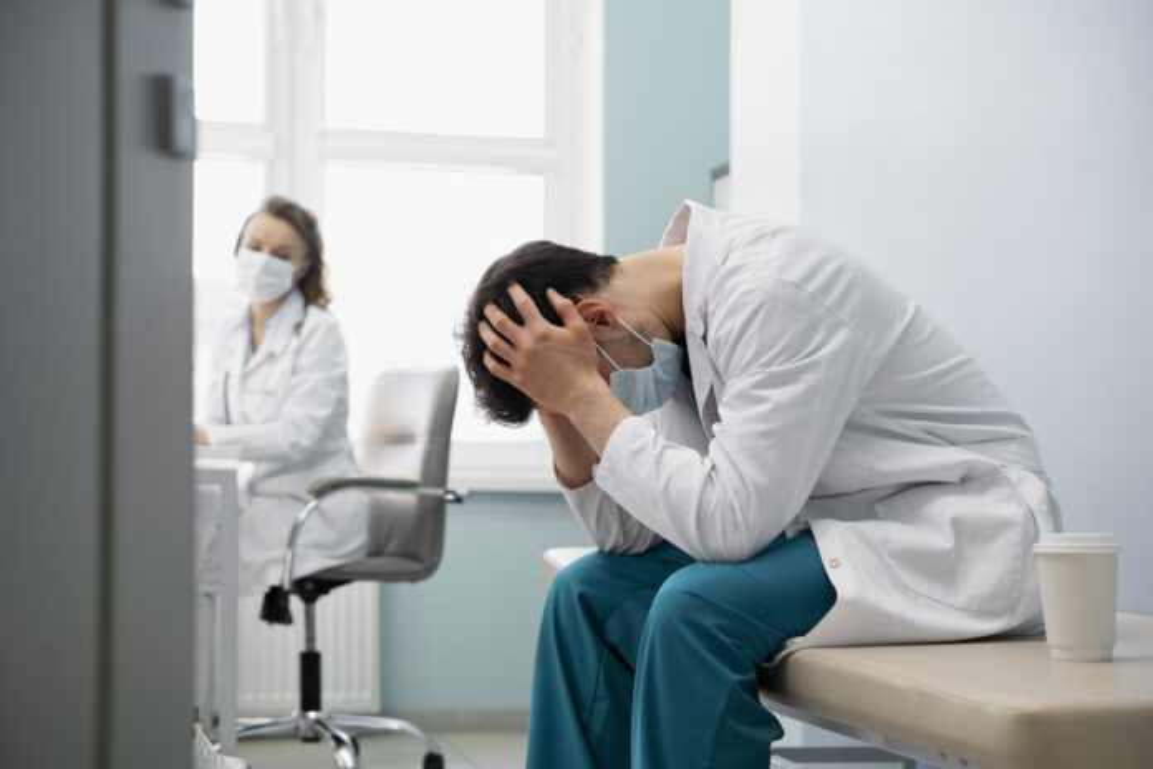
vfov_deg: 21.6
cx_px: 576
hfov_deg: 31.9
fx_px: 2018
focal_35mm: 63
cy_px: 384
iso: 200
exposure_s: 1/100
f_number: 4.5
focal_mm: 63
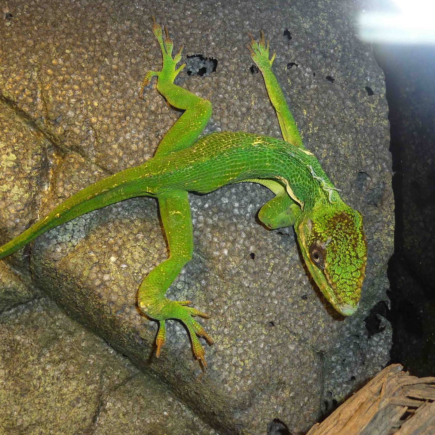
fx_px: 540
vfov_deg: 43.9
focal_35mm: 38
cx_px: 191
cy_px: 217
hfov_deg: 43.8
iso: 100
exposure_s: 1/30
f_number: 3.5
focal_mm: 5.3
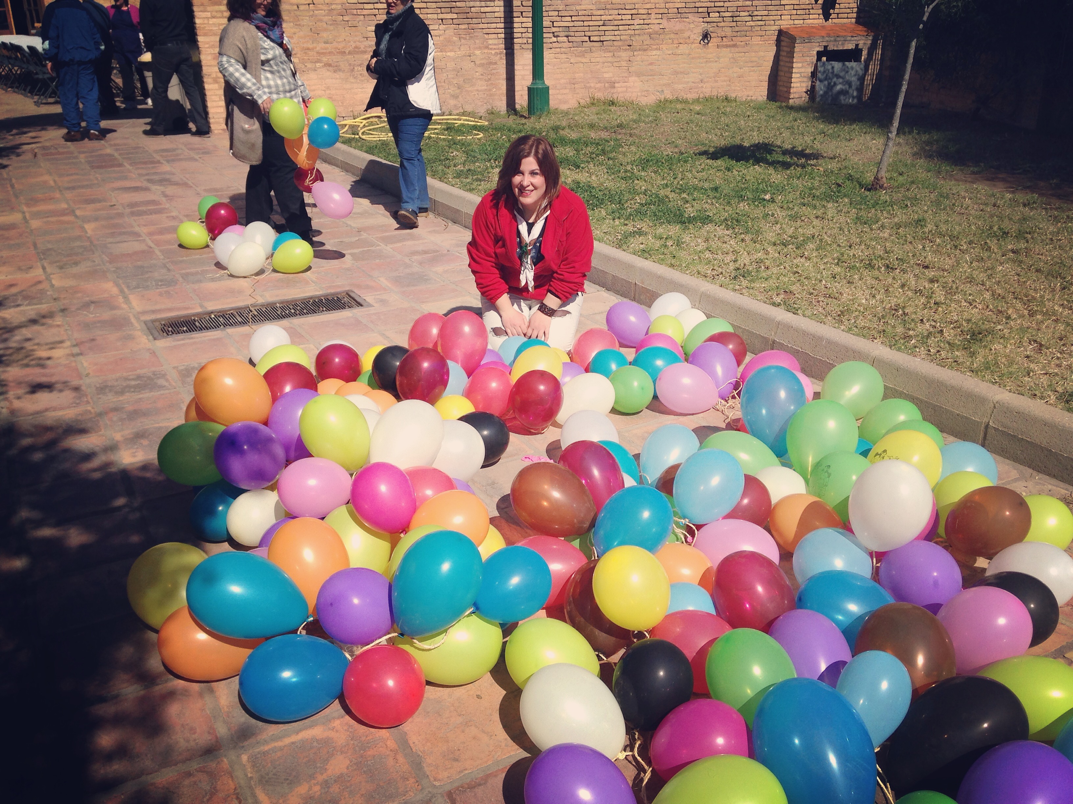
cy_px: 402
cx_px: 536
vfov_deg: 42.9
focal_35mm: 33
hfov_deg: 55.4
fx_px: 1023
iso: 50
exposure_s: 1/3195
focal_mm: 4.12
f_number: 2.4
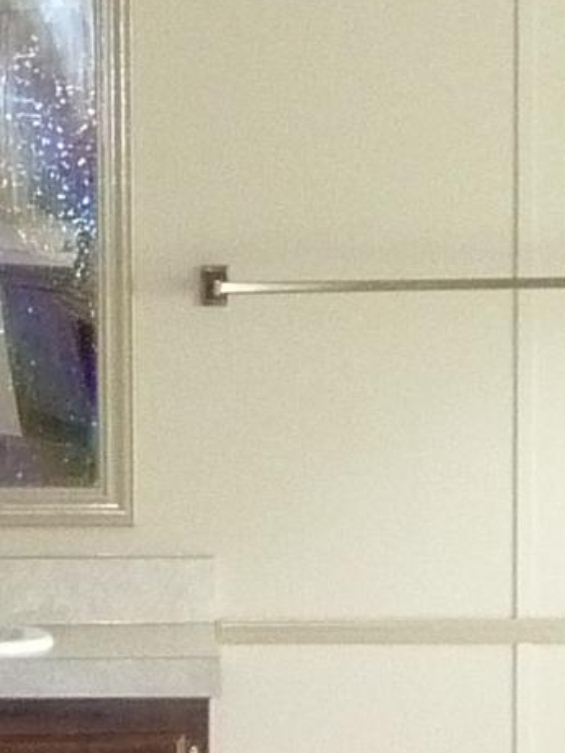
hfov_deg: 6.5
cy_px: 607
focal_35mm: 227
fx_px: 4940
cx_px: 26
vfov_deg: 8.7
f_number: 3.9
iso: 500
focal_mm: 6.7
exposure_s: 1/30
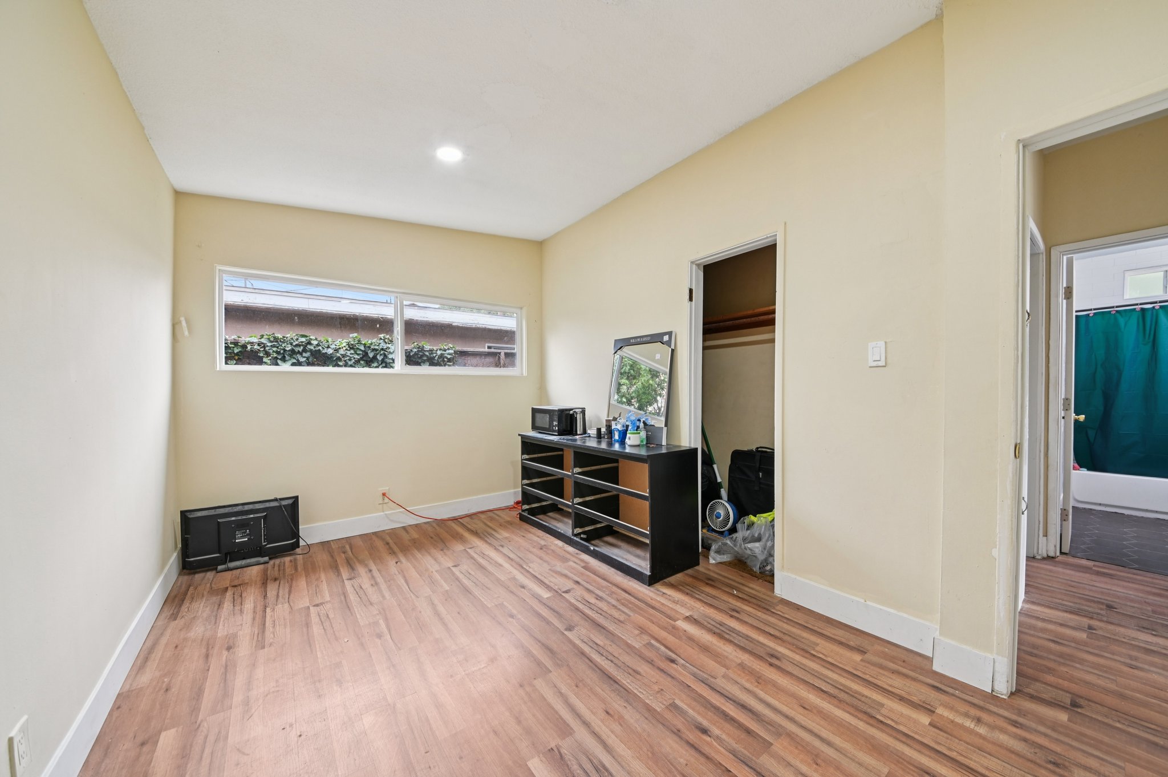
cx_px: 584
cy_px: 388
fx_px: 389
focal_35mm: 12
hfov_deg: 112.7
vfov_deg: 89.9
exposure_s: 1/6
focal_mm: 12
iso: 250
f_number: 8
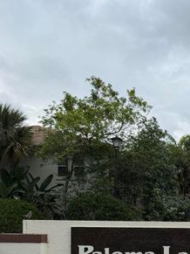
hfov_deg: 25.6
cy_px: 239
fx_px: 403
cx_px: 174
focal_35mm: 55
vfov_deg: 32.8
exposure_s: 1/1949
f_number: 1.78
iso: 80
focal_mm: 6.76
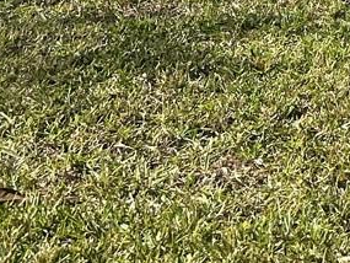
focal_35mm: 146
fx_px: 1477
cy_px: -451
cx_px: 635
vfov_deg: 8.8
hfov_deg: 12.3
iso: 50
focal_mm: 5.7
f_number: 1.5
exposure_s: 1/3077
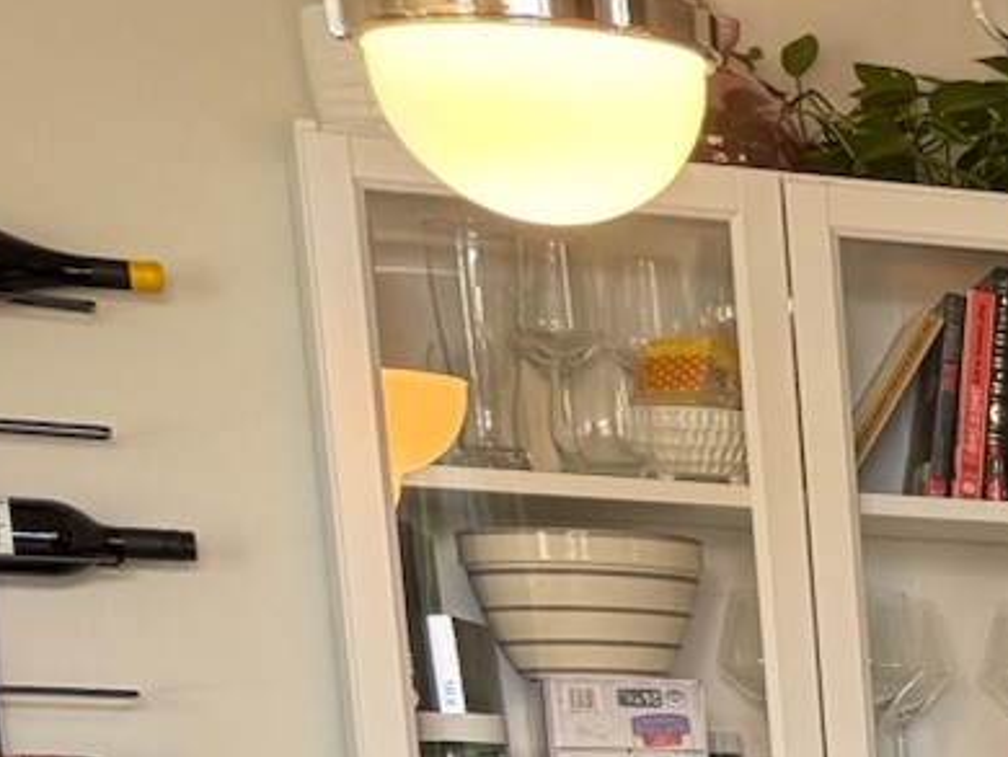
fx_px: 3671
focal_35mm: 126
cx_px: 2494
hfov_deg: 12.2
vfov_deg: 10.6
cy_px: 1630
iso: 160
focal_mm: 6.76
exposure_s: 1/121
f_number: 1.78
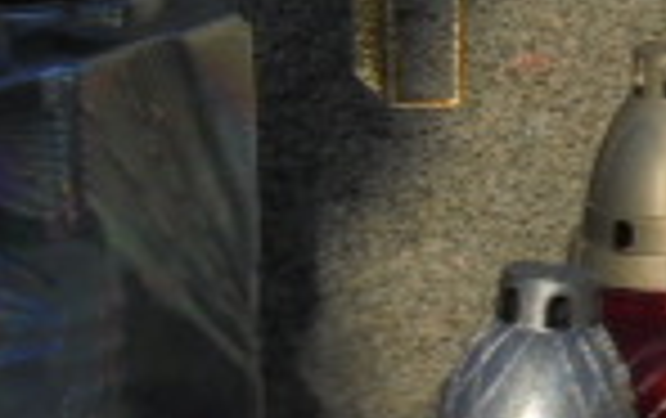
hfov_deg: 7.0
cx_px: 1215
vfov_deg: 4.4
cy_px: -369
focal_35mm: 293
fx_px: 5326
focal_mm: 11.5
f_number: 5.6
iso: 100
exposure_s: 1/800
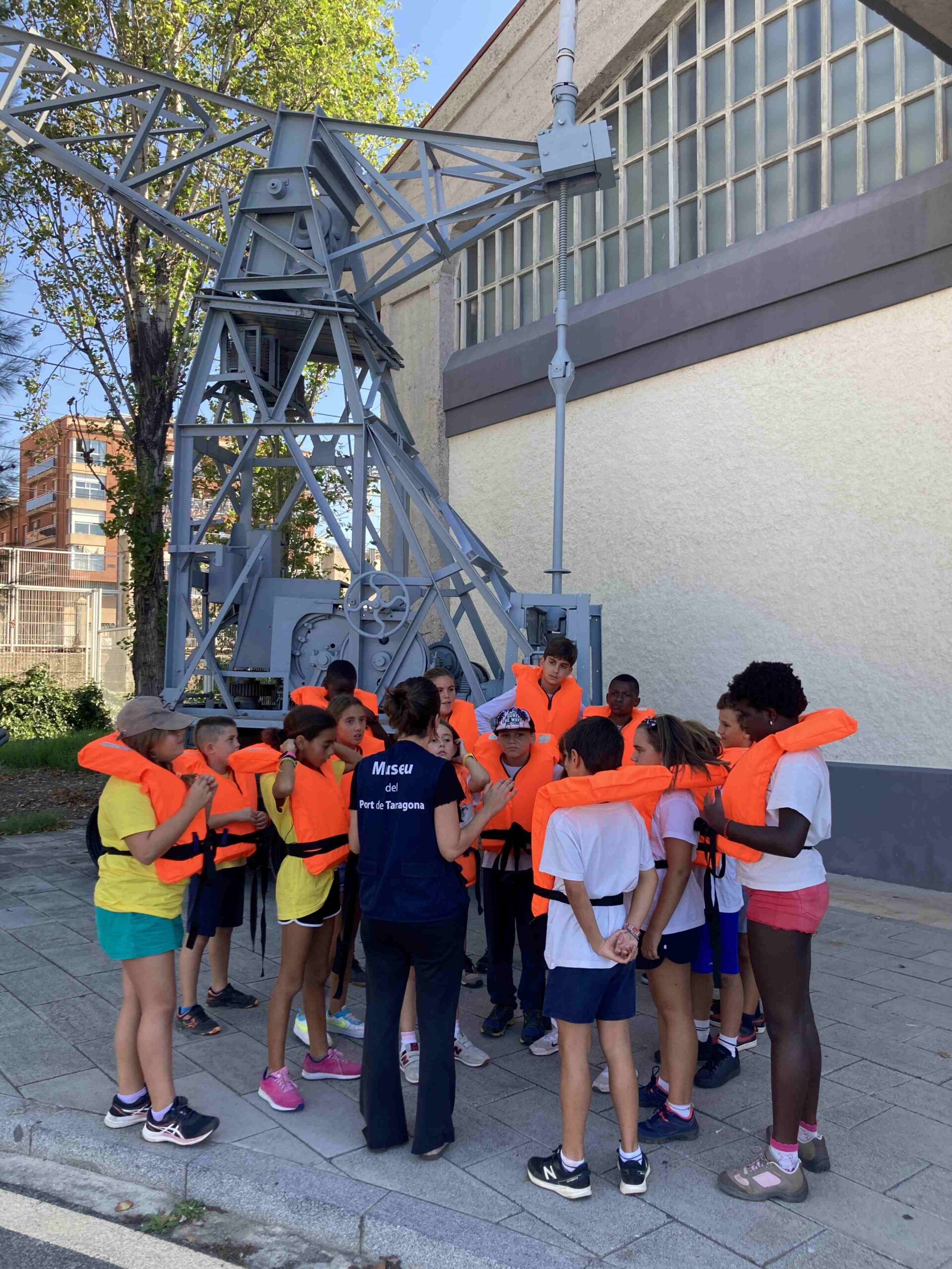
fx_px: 1027
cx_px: 476
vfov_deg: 63.4
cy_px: 634
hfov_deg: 49.7
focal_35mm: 28
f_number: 1.8
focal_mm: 3.99
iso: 20
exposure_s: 1/333
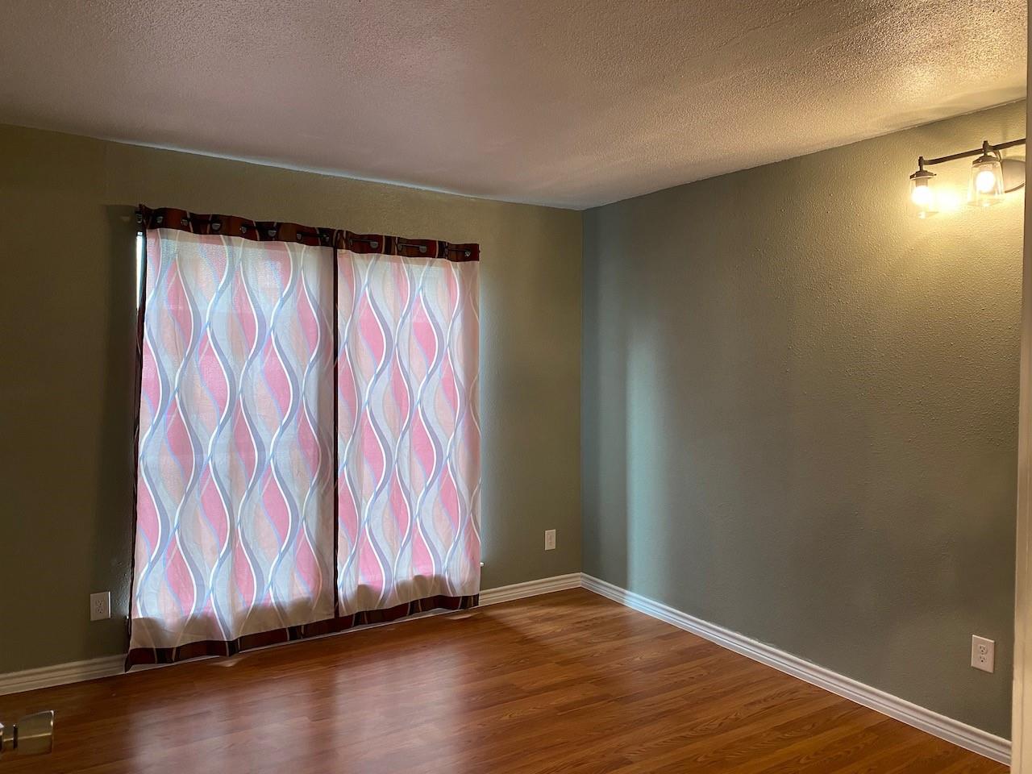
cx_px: 516
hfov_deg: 67.3
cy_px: 387
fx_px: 775
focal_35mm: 26
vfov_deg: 53.1
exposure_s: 1/60
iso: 160
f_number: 1.8
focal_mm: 4.25
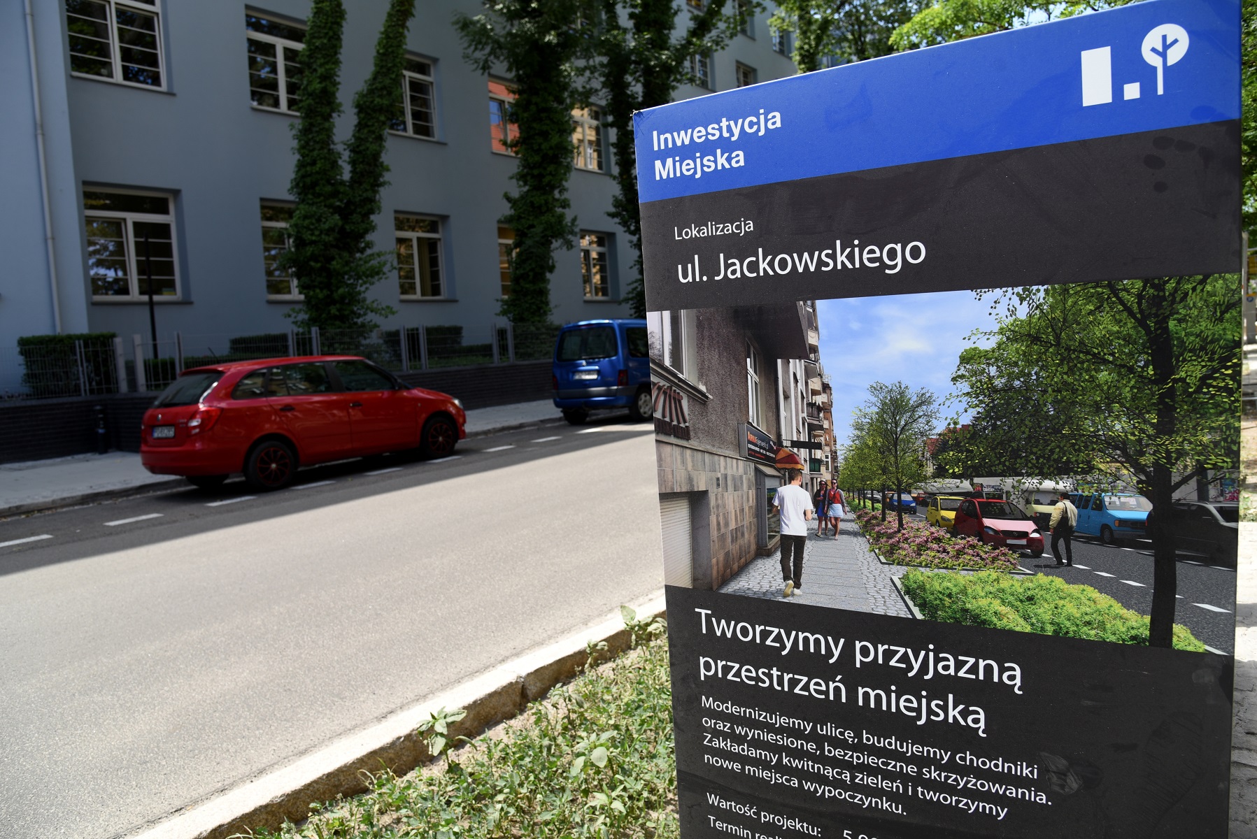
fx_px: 838
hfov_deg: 73.7
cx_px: 628
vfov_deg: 53.2
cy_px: 420
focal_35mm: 24
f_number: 5.6
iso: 100
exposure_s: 1/125
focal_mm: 24
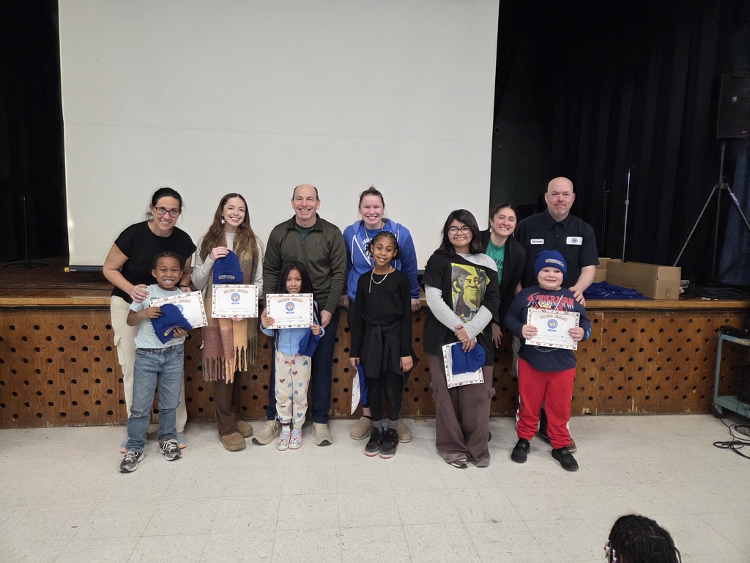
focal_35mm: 23
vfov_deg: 58.9
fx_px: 498
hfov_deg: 73.9
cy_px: 282
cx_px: 375
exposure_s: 1/120
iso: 500
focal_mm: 5.4
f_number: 1.8
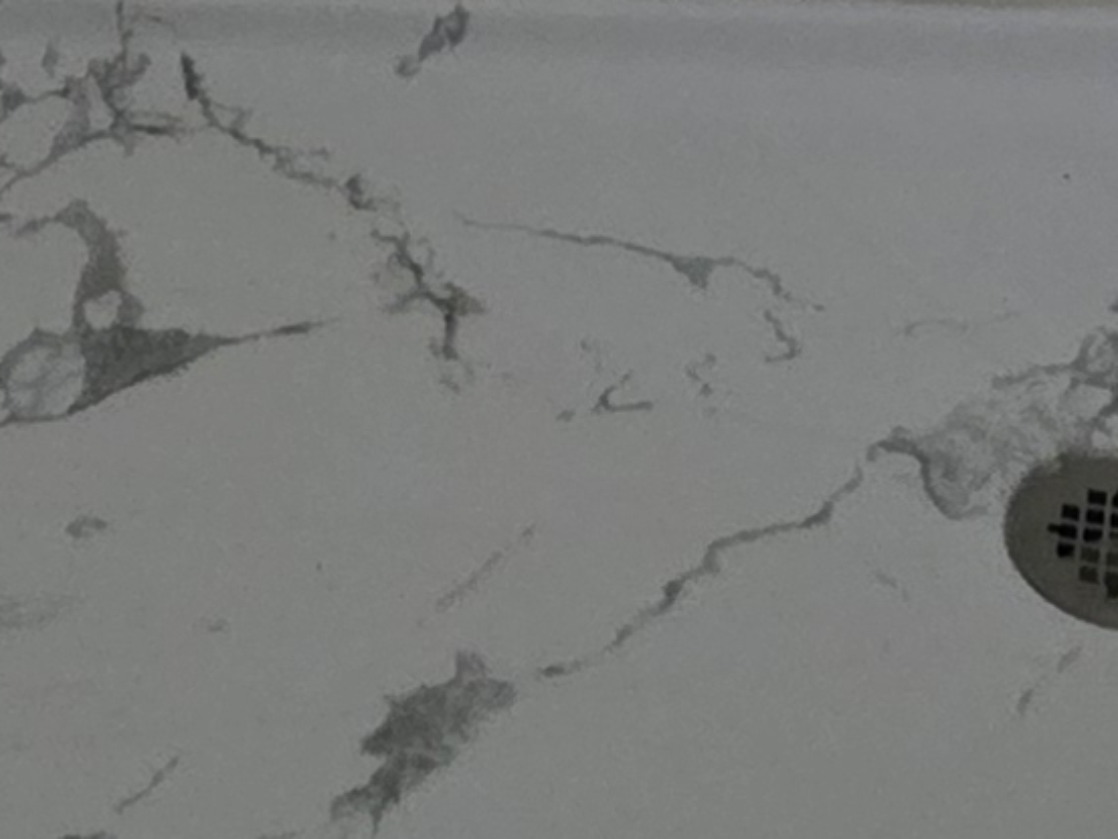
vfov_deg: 9.8
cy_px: -1957
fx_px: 3037
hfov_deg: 20.9
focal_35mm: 94
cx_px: 584
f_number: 1.9
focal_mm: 2.2
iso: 500
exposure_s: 1/60
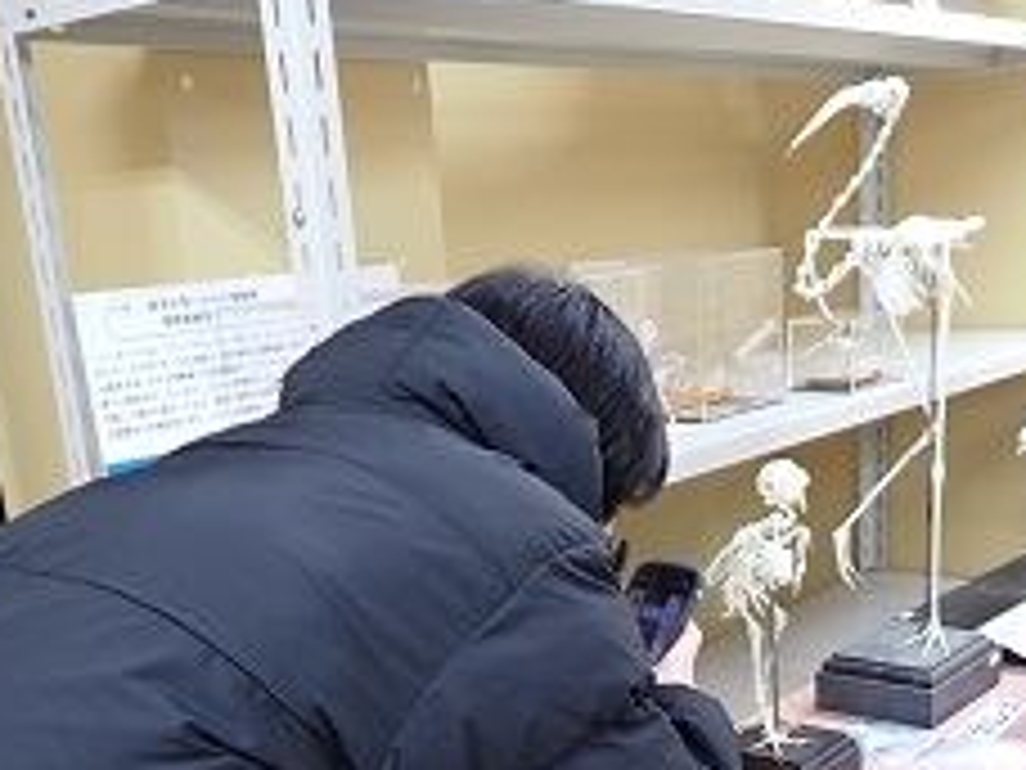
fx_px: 1363
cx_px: 598
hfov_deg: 41.1
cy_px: 664
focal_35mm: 46
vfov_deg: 30.4
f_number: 2
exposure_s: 1/60
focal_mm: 4.5
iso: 200
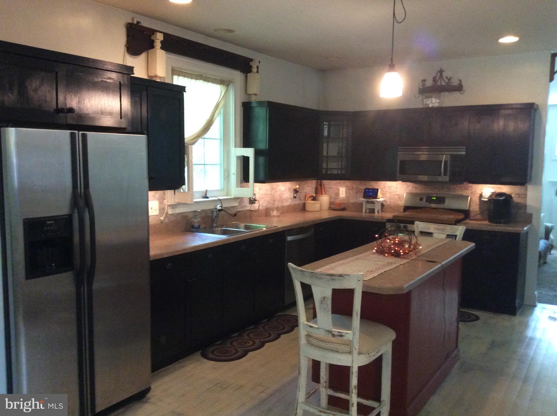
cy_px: 208
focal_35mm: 32
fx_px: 514
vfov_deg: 44.0
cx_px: 278
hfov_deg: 56.9
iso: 320
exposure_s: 1/20
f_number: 2.4
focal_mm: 3.3
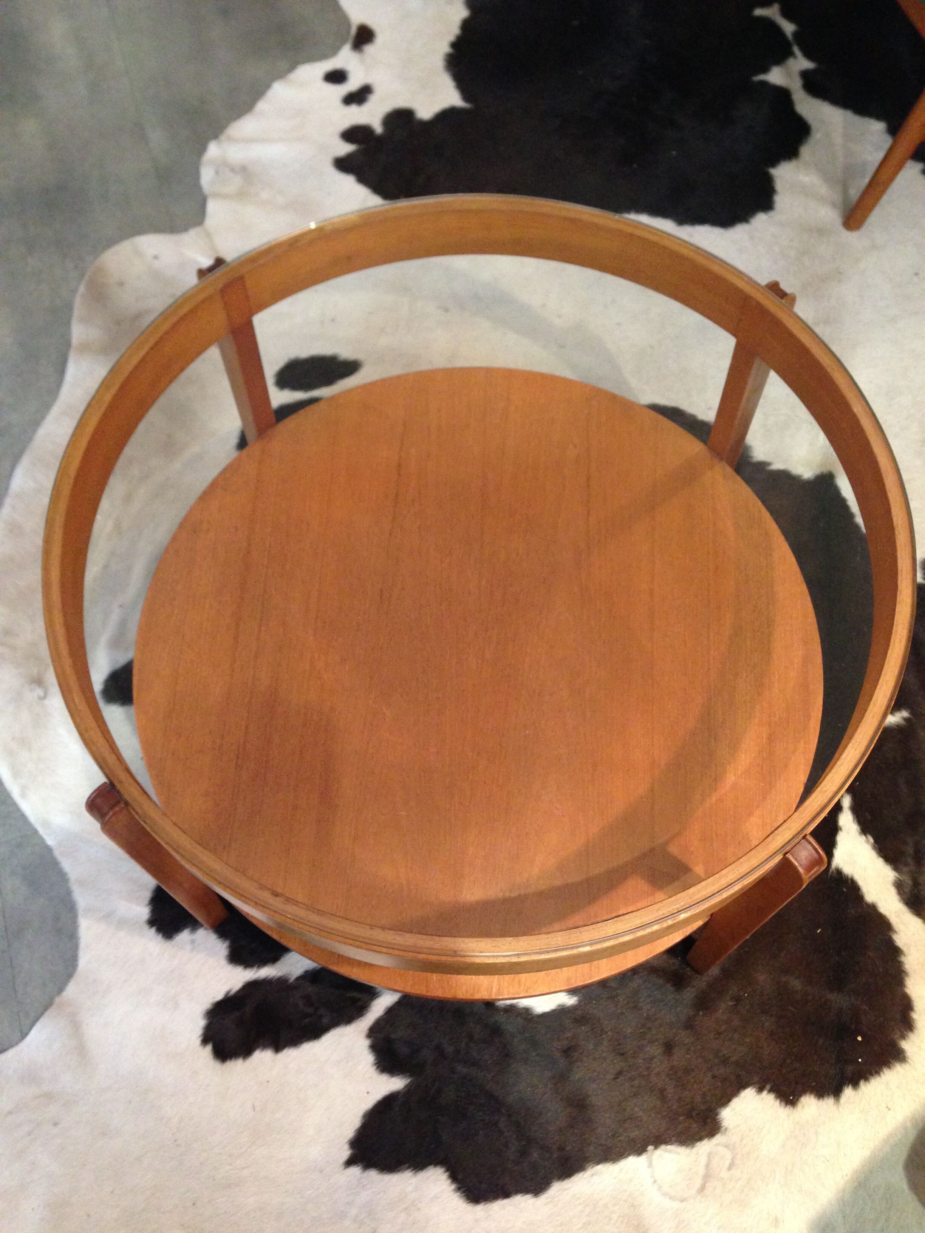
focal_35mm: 33
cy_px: 616
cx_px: 462
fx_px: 1176
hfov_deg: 42.9
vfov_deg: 55.4
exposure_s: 1/20
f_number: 2.4
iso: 320
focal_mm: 4.12
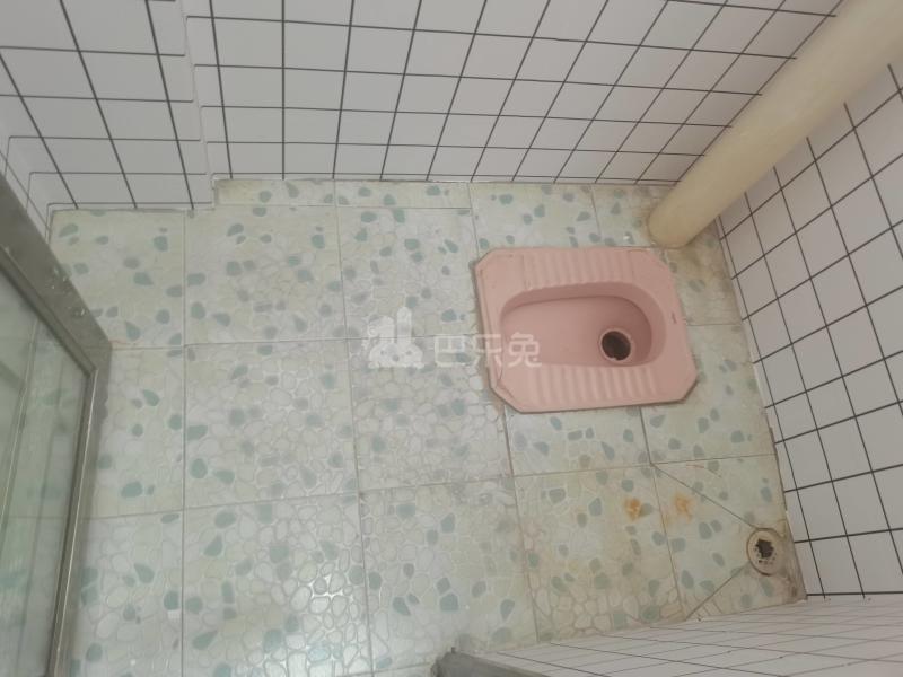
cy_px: 338
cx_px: 452
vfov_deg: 53.1
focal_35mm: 26
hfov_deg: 67.3
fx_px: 678
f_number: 1.8
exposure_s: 1/20
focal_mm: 5.58
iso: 640
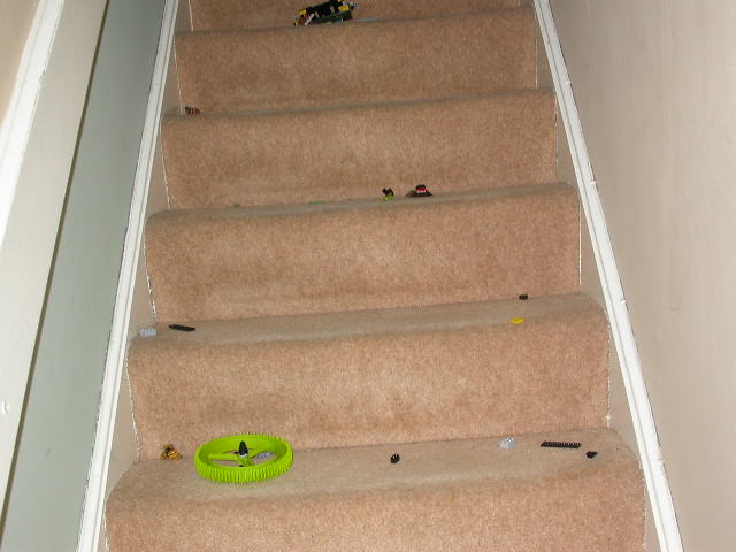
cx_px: 368
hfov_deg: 39.7
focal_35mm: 48
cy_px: 276
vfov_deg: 30.3
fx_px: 1021
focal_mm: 10
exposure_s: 1/60
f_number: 2.8
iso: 100
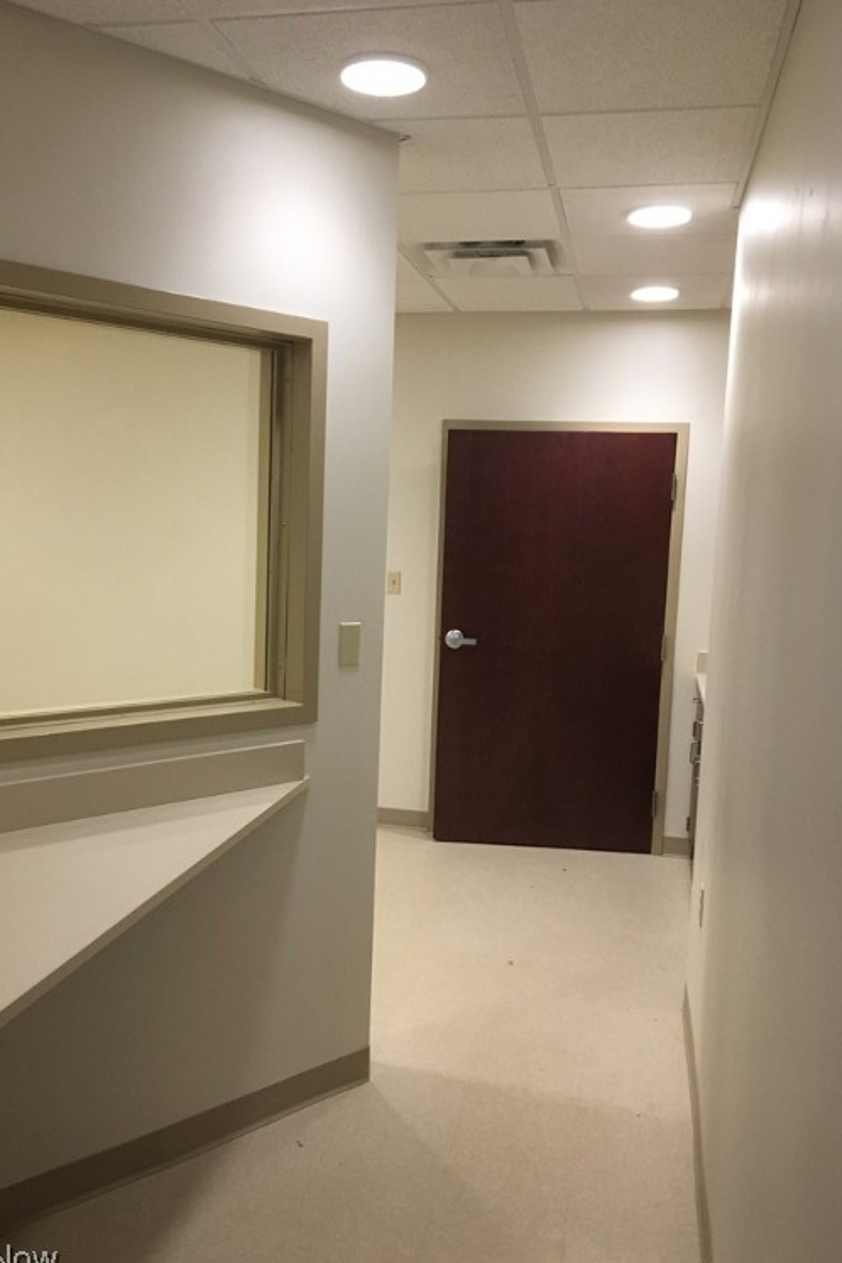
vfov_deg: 60.3
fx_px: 1087
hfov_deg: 42.3
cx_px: 382
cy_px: 637
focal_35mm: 31
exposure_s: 1/30
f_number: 2.2
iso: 160
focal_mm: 4.15
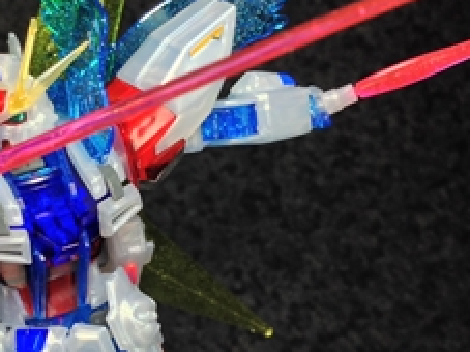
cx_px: 55
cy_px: 224
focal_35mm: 95
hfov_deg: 20.3
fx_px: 1289
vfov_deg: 15.5
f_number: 2.4
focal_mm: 4.12
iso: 64
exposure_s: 1/60
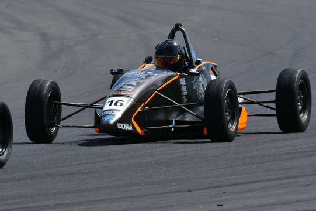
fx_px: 9728
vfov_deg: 1.2
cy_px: 76
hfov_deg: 1.9
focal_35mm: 1109
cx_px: 209
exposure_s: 1/640
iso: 320
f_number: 11
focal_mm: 500
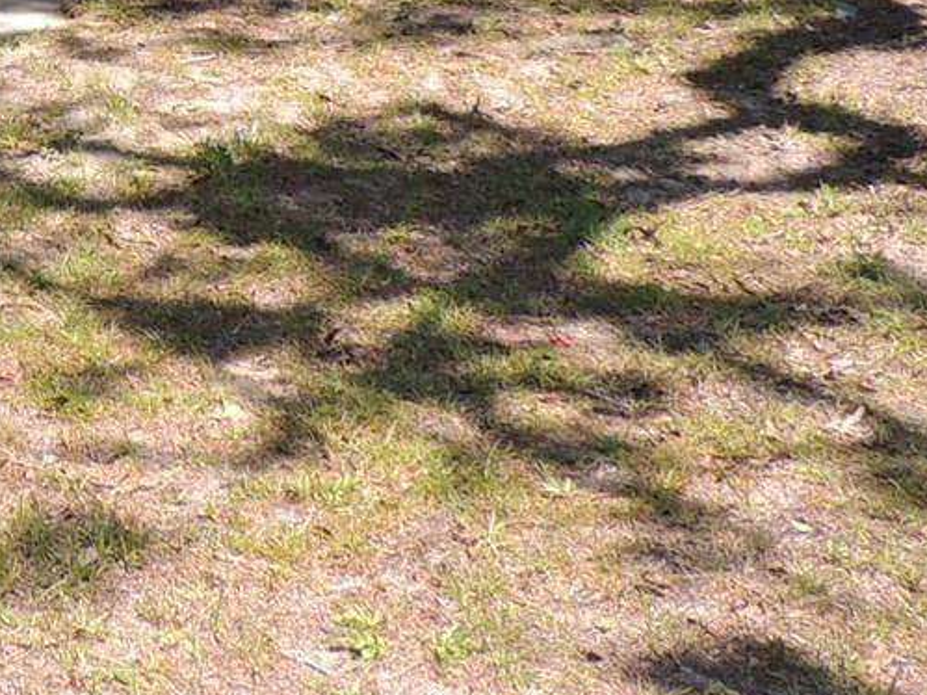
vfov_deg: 17.3
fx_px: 2062
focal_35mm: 77
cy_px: -346
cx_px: -463
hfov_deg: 21.3
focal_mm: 4.3
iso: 100
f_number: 3
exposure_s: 1/640
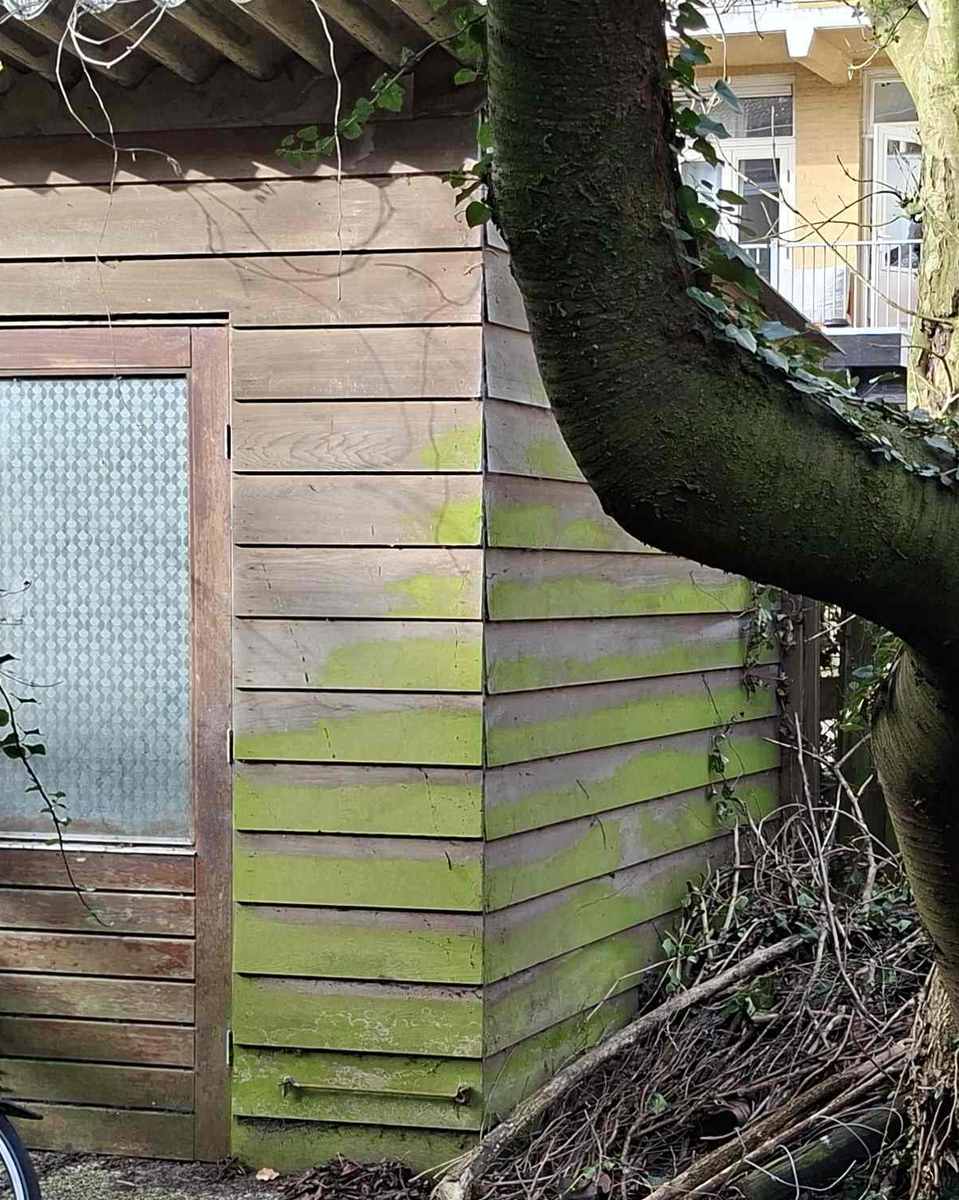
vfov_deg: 31.4
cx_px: 870
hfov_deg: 24.6
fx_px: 2129
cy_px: 716
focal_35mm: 60
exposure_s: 1/365
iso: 50
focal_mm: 5.54
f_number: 1.8
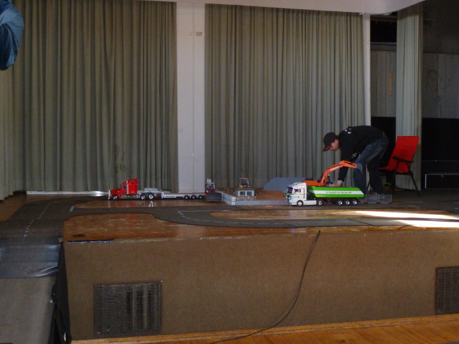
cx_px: 245
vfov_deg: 29.7
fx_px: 650
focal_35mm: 49
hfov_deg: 38.9
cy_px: 162
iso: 800
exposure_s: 1/60
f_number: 4
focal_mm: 8
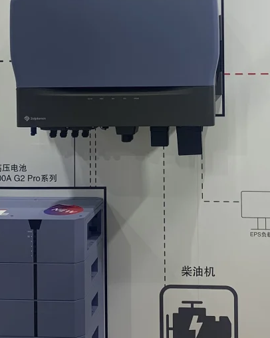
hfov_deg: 21.1
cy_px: 64
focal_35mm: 72
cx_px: 193
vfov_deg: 25.9
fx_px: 720
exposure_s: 1/121
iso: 25
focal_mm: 4.25
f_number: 1.8
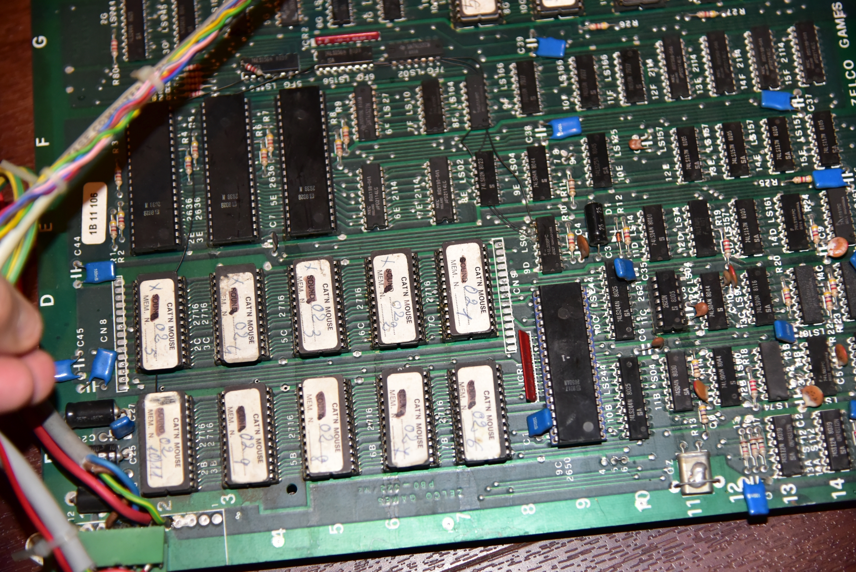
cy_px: 286
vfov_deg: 19.5
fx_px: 1665
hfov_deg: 28.8
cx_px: 428
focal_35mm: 70
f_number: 4
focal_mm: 70
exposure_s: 1/200
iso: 2800
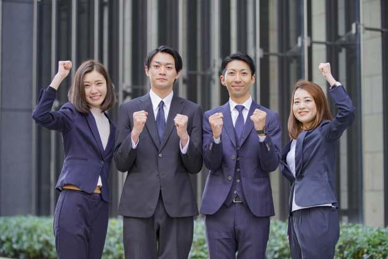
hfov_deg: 22.6
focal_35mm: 90
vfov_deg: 15.2
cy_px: 130
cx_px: 194
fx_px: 970
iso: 800
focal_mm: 90
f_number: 2.8
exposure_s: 1/500
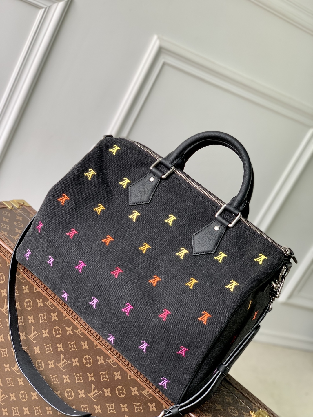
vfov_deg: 36.8
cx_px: 156
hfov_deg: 28.0
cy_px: 208
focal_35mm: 52
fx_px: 627
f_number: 2.4
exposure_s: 1/122
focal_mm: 6
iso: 32
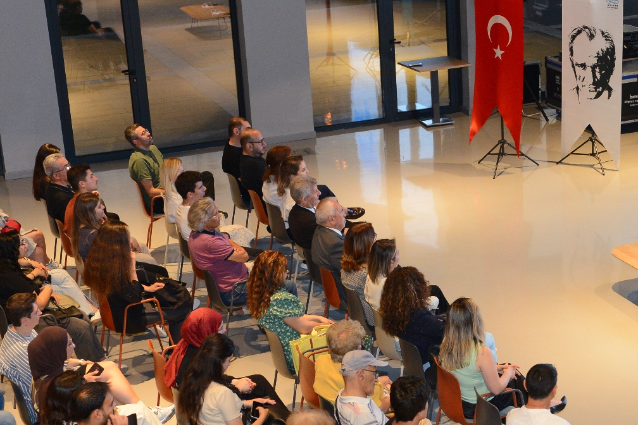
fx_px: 1418
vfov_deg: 17.0
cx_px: 401
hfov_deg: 25.3
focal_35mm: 80
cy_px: 269
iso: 2000
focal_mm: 42
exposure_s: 1/125
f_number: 3.5
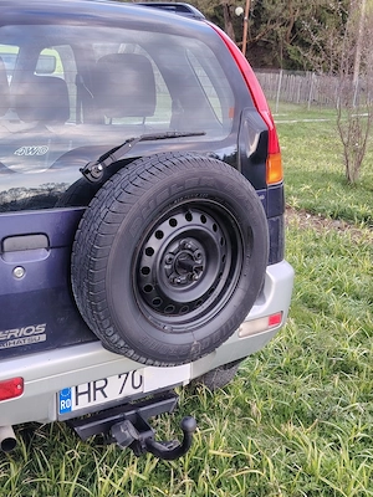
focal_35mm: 48
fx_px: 690
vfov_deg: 39.7
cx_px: 186
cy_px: 248
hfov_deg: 30.3
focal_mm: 5.25
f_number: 1.75
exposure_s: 1/50
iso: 266
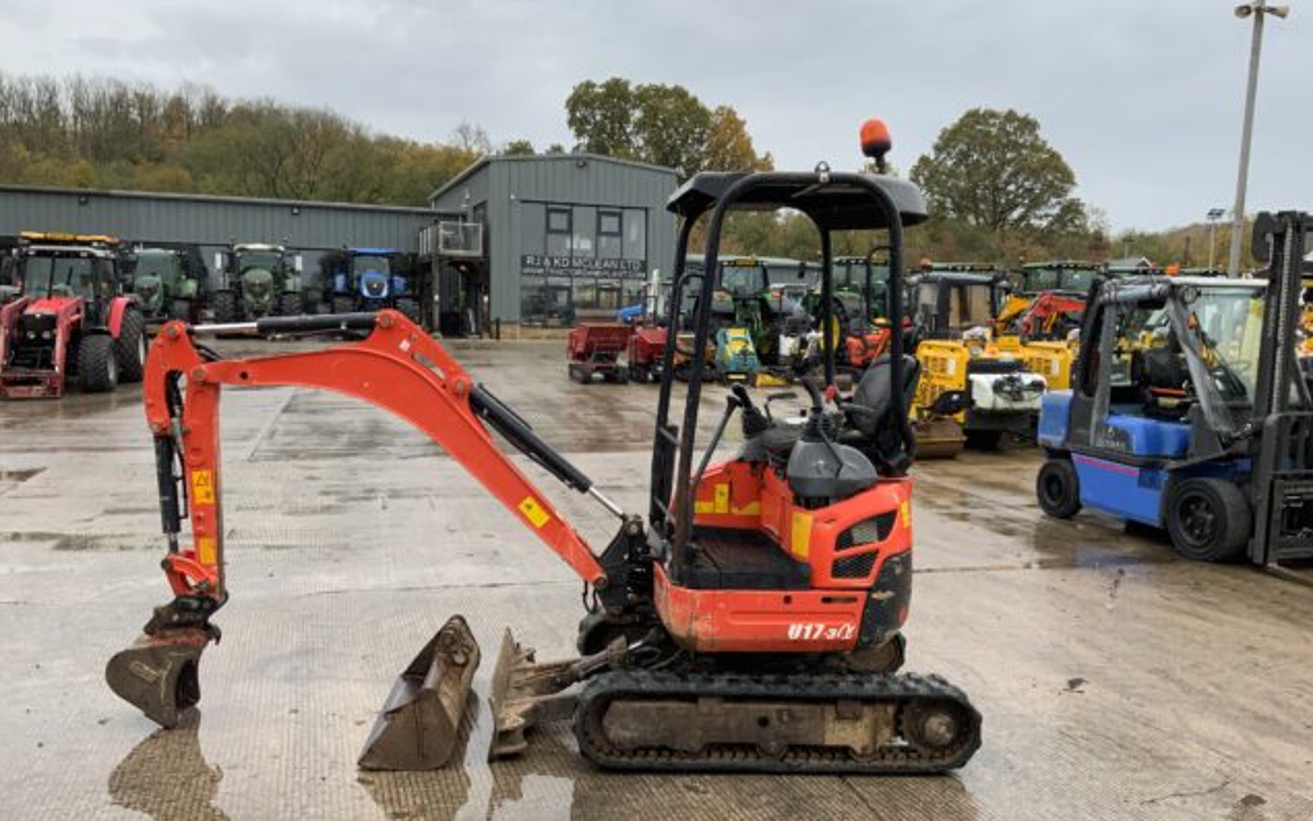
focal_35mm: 31
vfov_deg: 40.6
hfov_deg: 61.2
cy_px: 414
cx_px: 655
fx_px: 1109
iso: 16
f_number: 1.8
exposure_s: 1/391
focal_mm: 3
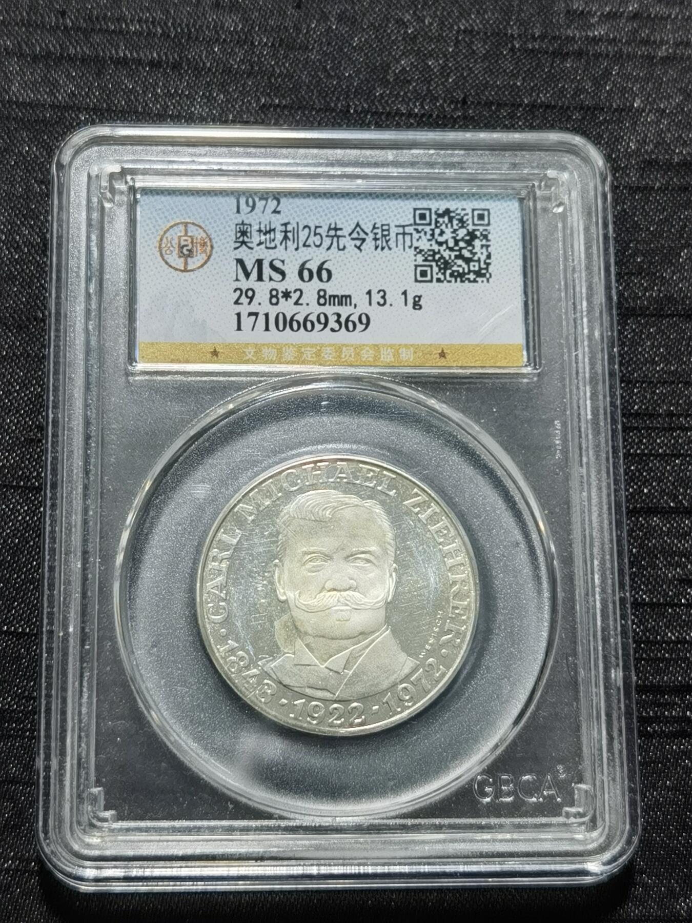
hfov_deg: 21.3
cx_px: 346
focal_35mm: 69
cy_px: 462
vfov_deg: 28.2
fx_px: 1839
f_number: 1.9
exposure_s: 1/100
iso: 64
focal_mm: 6.67
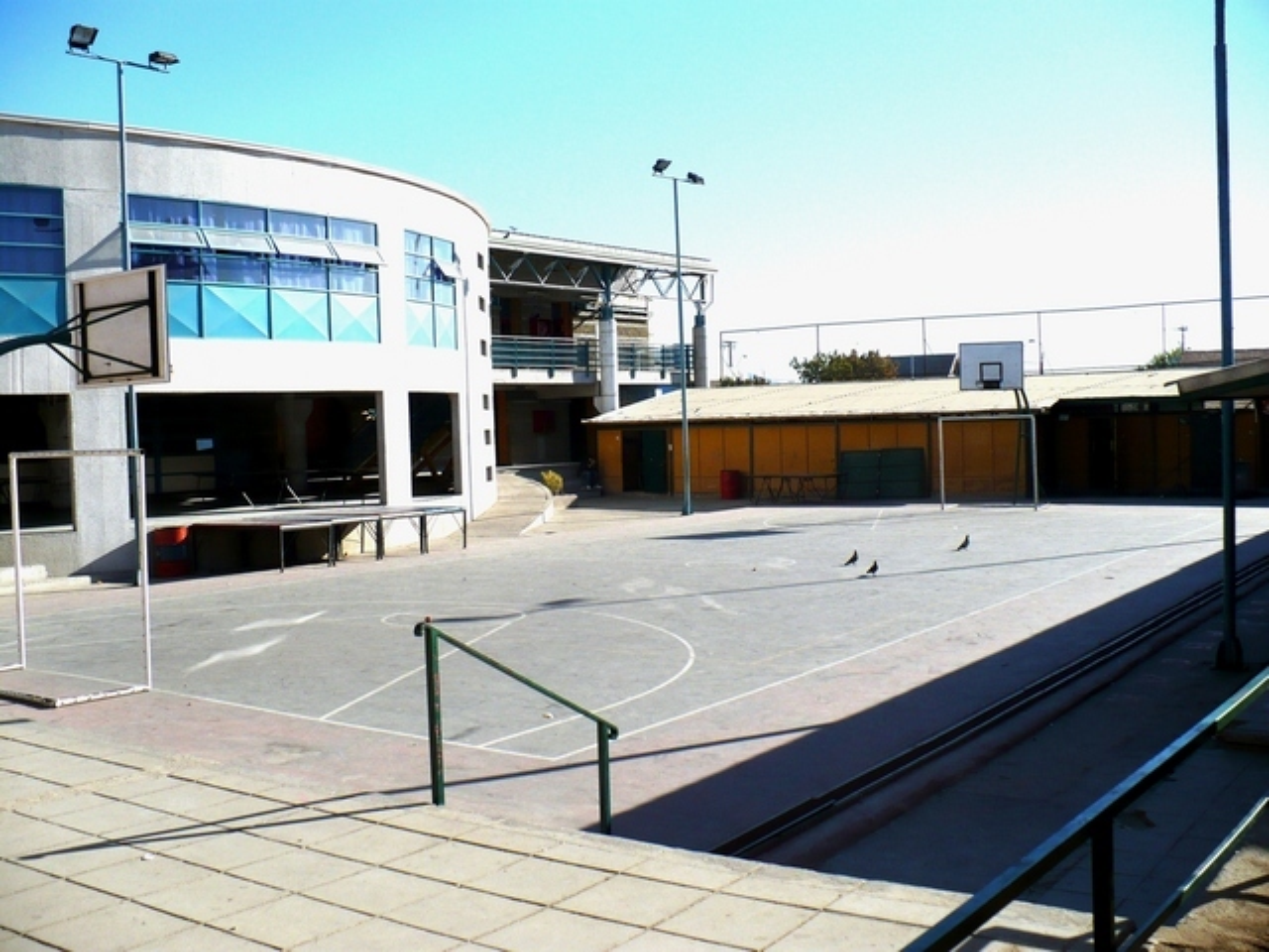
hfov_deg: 50.1
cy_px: 476
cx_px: 634
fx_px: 1356
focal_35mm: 37
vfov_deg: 38.7
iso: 100
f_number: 8
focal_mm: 6.1
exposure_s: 1/250
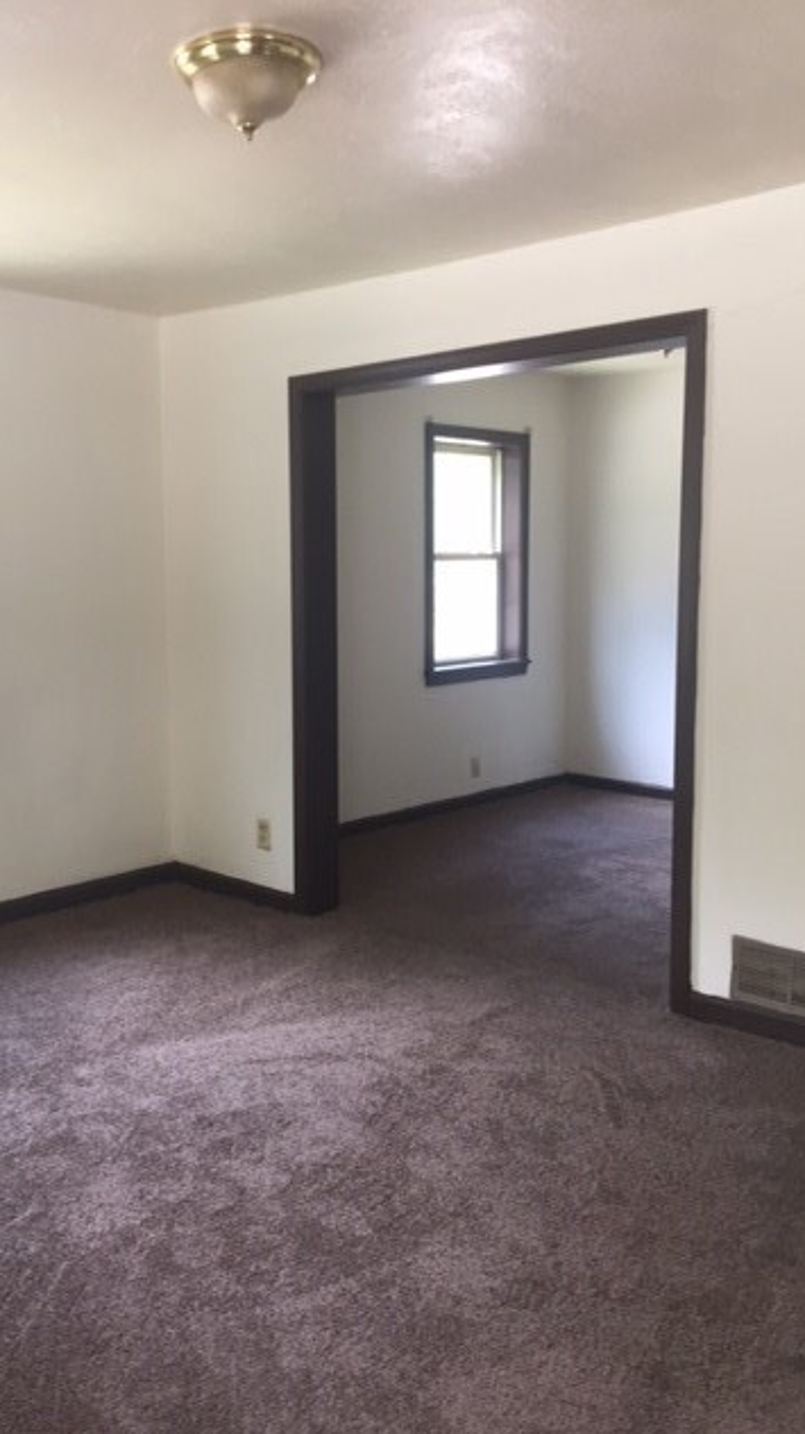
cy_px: 722
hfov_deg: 36.4
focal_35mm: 32
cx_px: 286
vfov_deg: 61.0
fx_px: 1216
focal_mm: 4.15
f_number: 2.2
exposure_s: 1/30
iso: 32
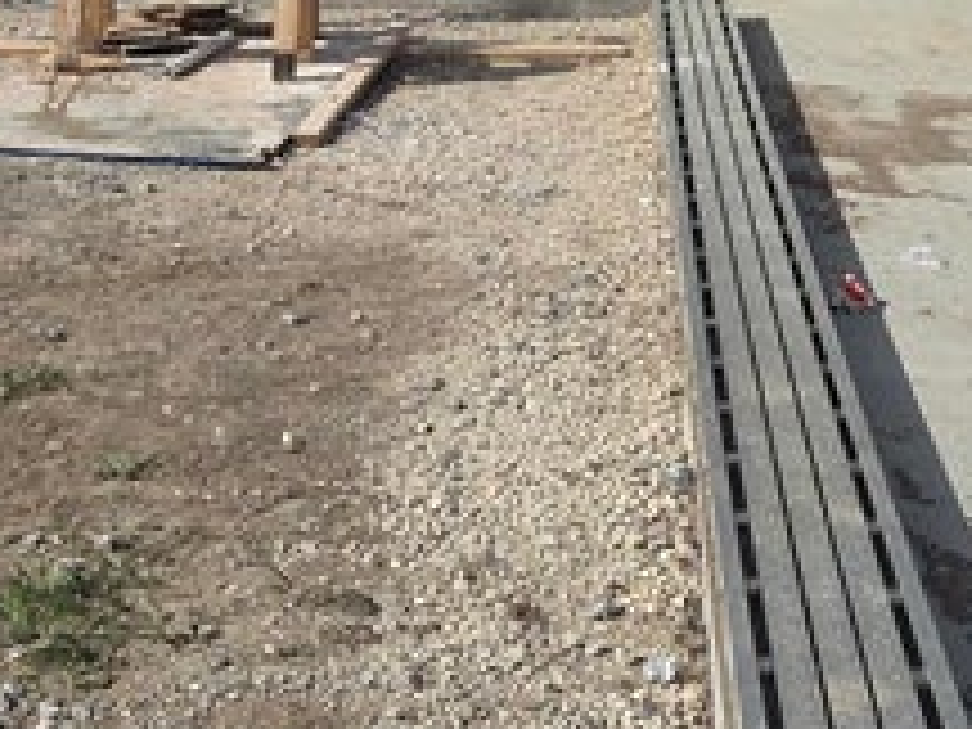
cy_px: -292
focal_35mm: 91
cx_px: 547
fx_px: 2555
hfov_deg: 21.5
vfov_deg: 15.3
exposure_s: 1/7891
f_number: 1.8
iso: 64
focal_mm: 5.4
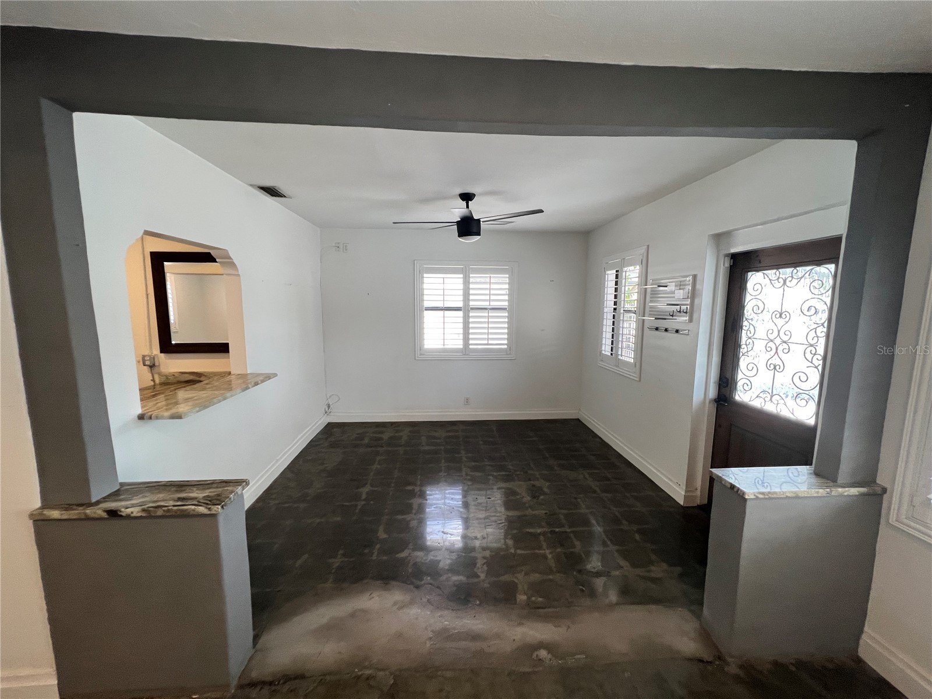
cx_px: 466
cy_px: 350
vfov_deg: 89.9
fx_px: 350
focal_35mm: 13
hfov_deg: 106.2
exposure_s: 1/120
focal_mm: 1.57
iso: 100
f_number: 1.8
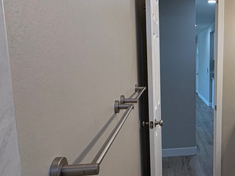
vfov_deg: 37.7
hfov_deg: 42.0
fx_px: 258
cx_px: 238
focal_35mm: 38
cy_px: 101
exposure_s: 1/129
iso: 125
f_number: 2.2
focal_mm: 2.22
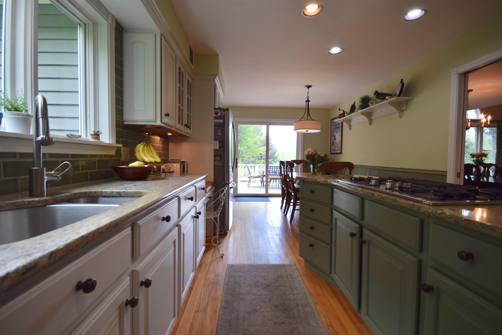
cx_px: 251
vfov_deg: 77.3
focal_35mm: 15
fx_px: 209
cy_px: 168
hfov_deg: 100.4
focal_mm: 10
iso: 200
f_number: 7.1
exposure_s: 1/30
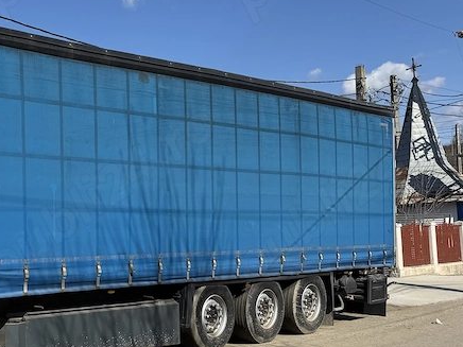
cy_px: 215
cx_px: -24
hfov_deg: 31.6
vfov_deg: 26.5
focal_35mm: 55
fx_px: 736
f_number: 1.78
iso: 80
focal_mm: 6.76
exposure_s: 1/5814
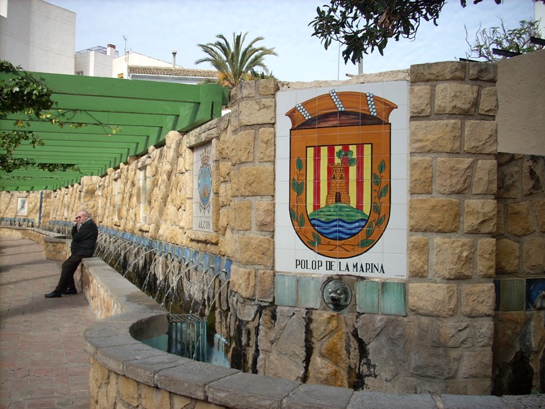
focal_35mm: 37
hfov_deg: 50.1
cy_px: 204
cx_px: 272
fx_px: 583
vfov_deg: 38.7
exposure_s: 1/169
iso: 64
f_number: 5.6
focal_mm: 6.2
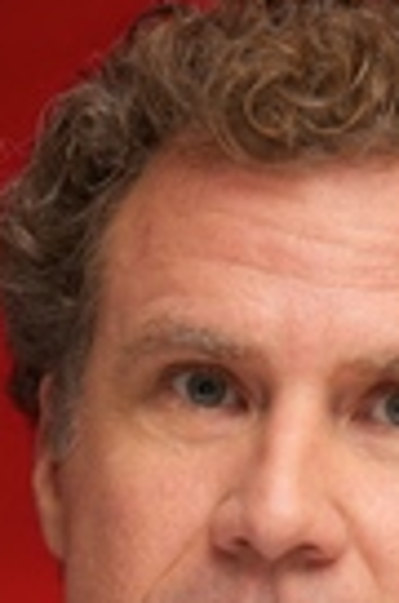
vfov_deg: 3.9
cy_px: 758
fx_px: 8873
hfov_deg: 2.6
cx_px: 337
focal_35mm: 531
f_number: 5.6
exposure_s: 1/60
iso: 640
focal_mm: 180
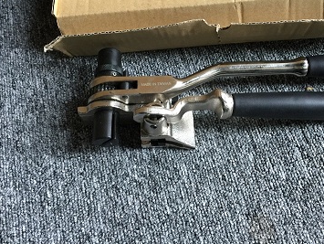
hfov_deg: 46.4
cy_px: 77
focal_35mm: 40
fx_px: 375
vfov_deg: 35.6
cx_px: 201
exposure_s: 1/15
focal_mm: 4.15
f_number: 2.2
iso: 64
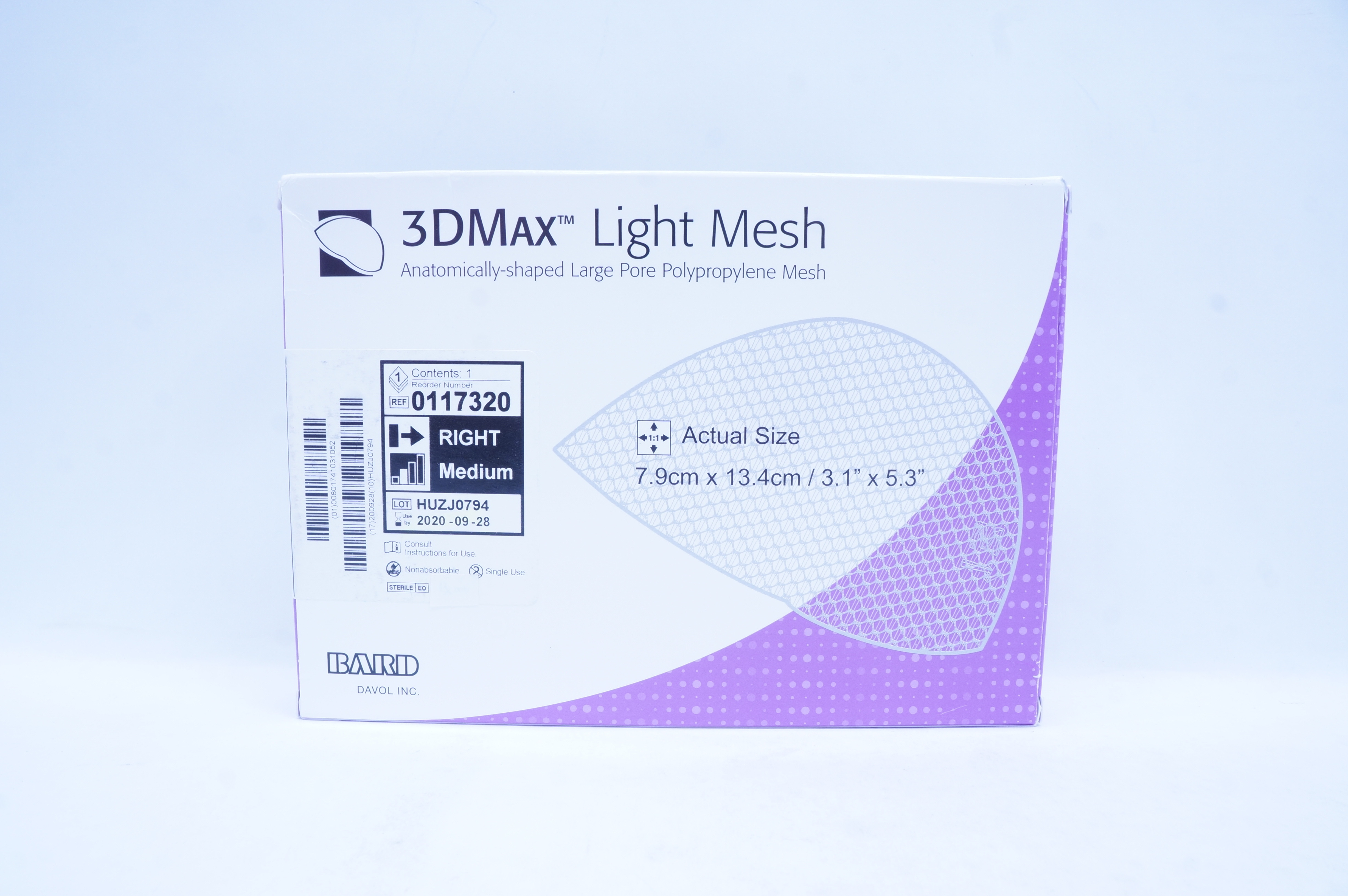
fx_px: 1010
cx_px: 674
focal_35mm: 27
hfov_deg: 67.4
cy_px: 448
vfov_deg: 47.8
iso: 400
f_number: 11
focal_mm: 18
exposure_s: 1/13
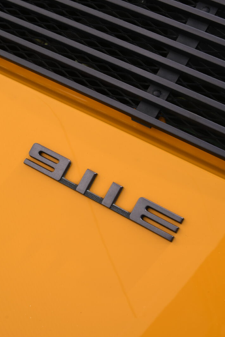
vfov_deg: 28.5
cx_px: 107
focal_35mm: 71
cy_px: 165
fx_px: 666
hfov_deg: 19.2
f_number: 13
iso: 160
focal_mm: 44
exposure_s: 1/160
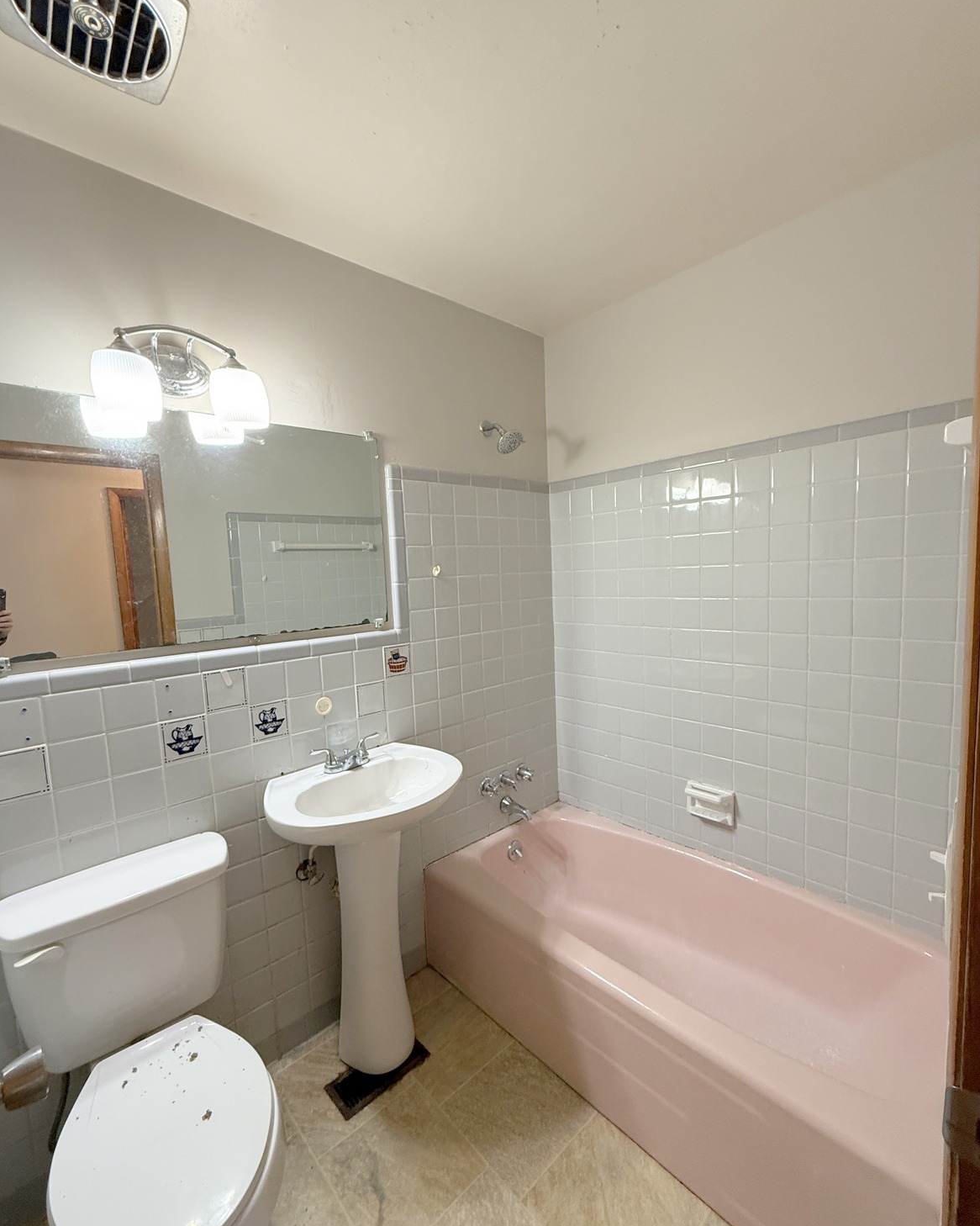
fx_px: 544
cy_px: 628
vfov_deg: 96.8
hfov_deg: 84.0
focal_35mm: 15
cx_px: 477
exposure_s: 1/60
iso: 250
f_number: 2.2
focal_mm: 2.22
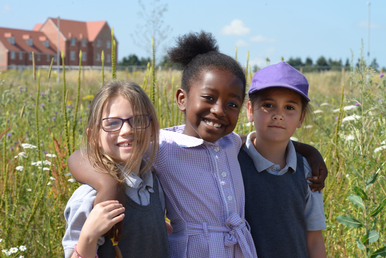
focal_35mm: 85
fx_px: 912
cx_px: 193
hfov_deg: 23.9
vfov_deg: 16.1
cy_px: 129
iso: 250
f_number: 13
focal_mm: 85
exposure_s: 1/250
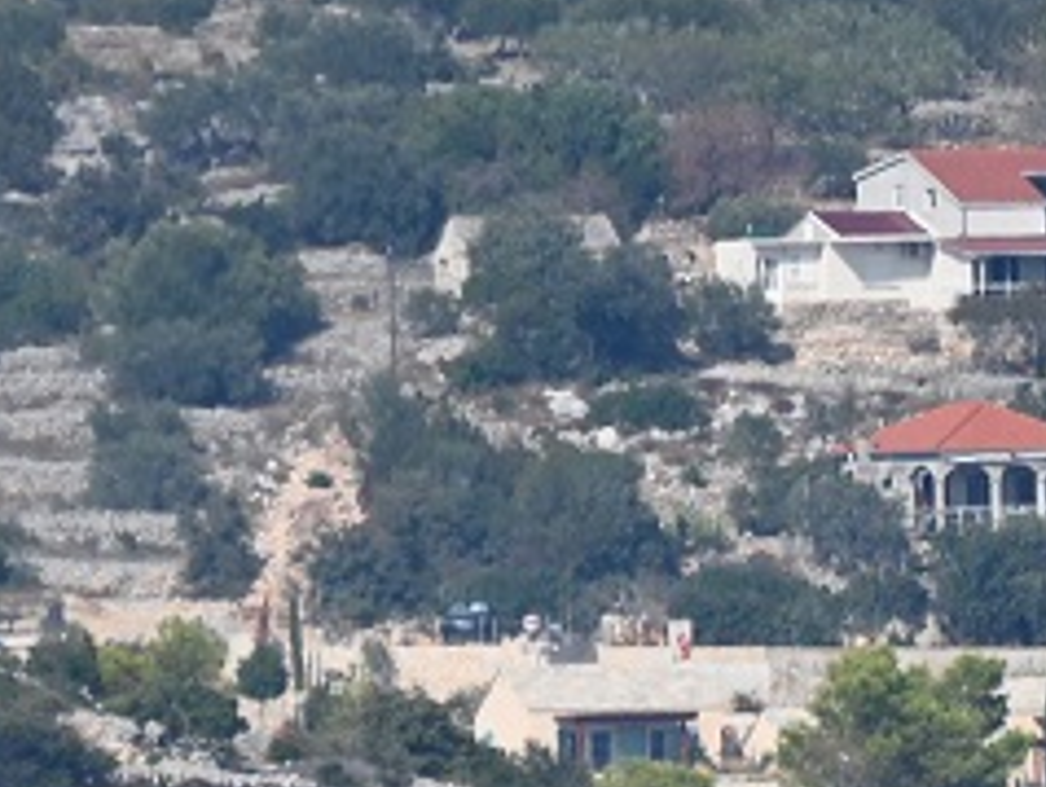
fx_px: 47640
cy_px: 433
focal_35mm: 1575
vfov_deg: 0.9
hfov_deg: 1.3
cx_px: 207
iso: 160
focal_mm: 300
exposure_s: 1/1000
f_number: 5.6
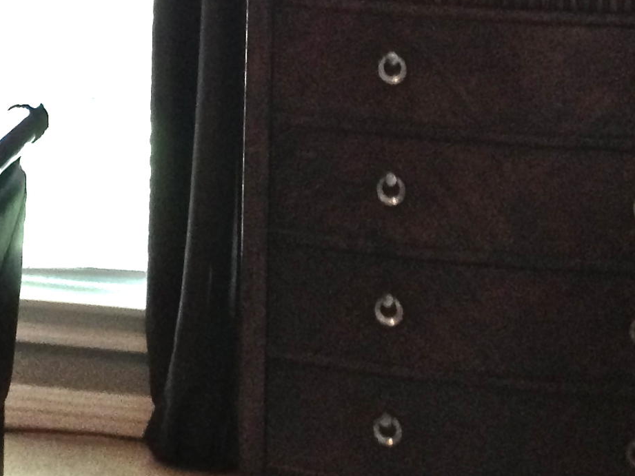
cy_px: -125
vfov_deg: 12.6
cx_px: 26
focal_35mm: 114
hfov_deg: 16.9
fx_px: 2092
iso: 250
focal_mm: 4.28
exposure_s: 1/20
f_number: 2.4
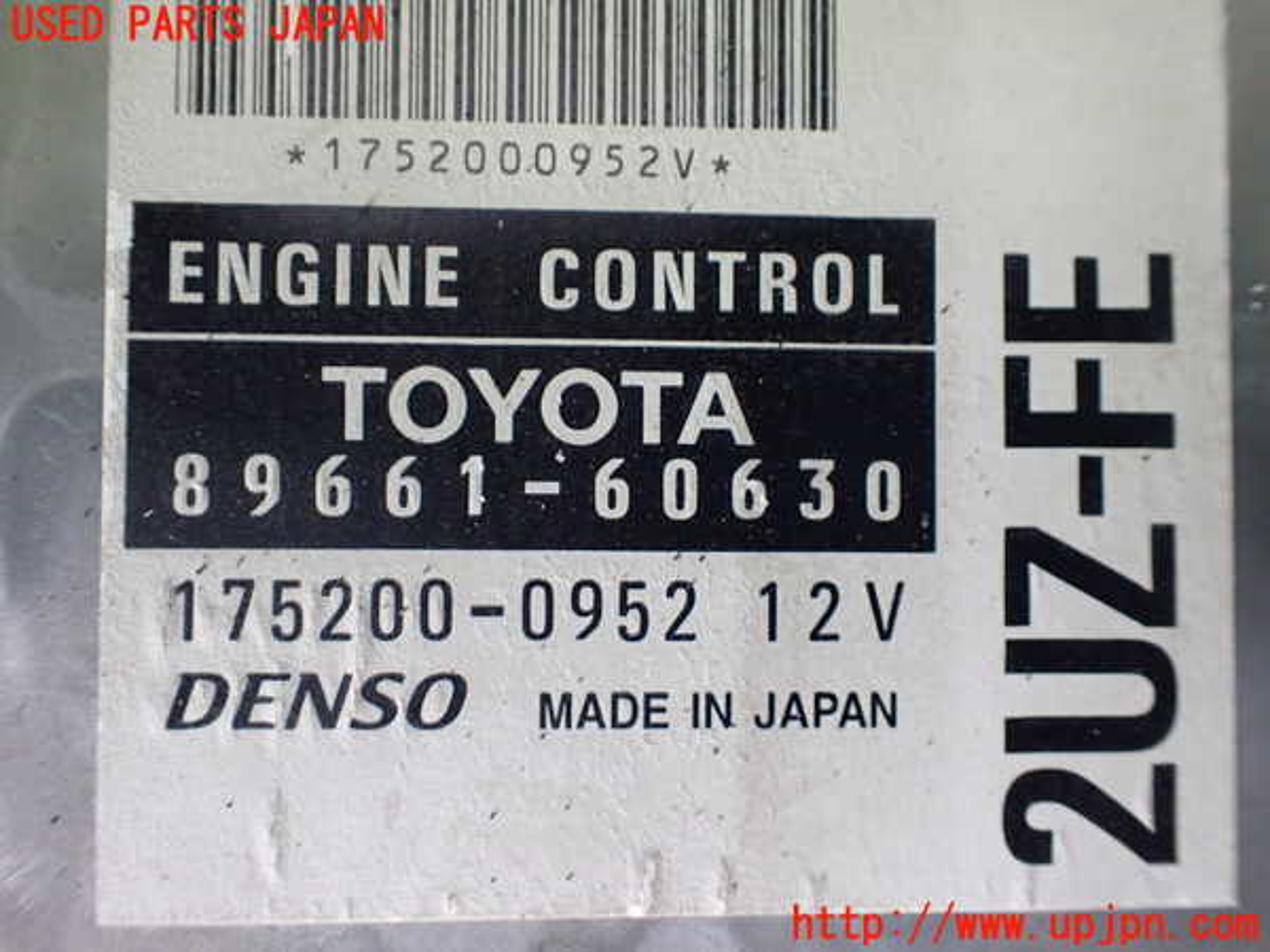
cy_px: 476
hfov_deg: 60.0
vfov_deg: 46.8
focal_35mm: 30
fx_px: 1101
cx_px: 635
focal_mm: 5.4
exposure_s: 1/80
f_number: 2.3
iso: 800
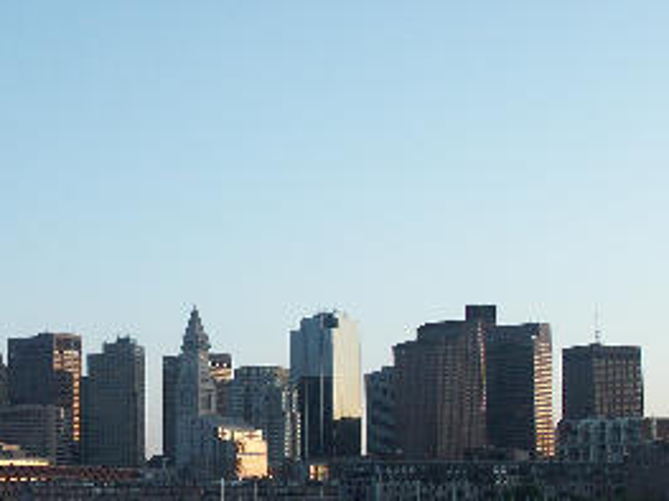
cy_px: 425
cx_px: 187
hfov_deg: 25.8
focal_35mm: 75
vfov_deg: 19.4
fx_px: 1449
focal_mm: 9.69
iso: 100
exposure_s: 1/60
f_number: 3.5
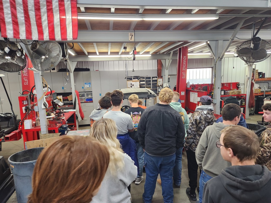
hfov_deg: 73.9
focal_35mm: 23
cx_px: 136
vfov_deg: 58.9
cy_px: 102
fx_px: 180
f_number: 1.8
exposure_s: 1/120
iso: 320
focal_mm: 5.4
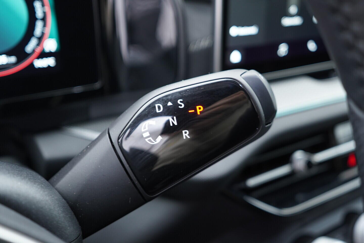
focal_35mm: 36
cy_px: 122
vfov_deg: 36.9
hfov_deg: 53.1
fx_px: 364
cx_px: 182
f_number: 2.8
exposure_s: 1/40
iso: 500
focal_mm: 24
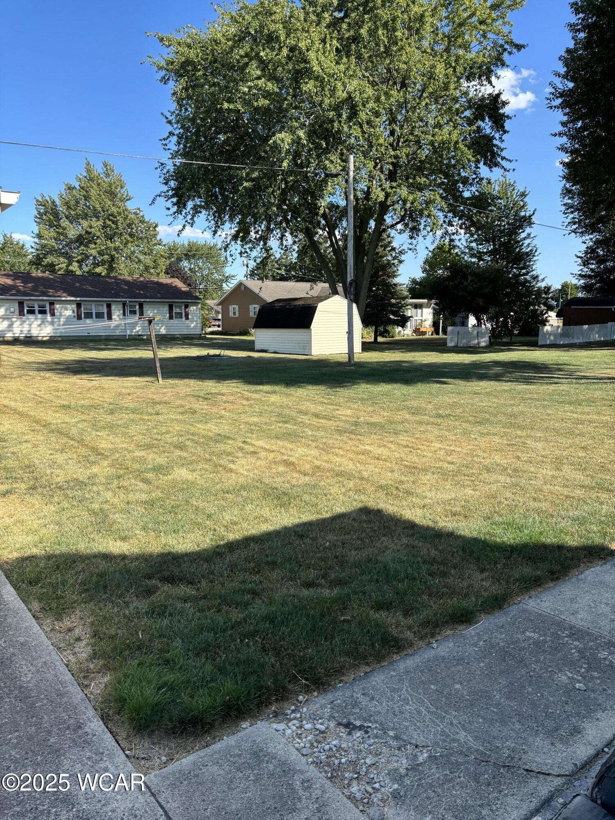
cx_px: 308
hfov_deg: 53.1
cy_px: 410
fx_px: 616
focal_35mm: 26
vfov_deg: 67.3
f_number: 1.6
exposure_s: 1/1477
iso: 50
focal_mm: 5.96
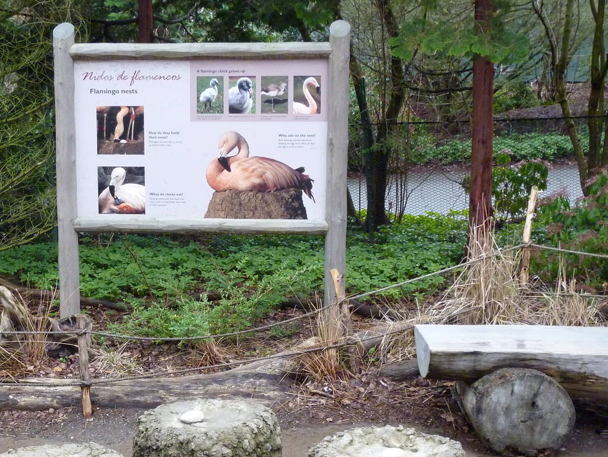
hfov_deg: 27.5
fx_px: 1230
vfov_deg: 20.9
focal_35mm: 70
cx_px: 183
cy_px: 307
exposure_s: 1/125
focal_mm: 7.9
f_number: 3.8
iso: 400
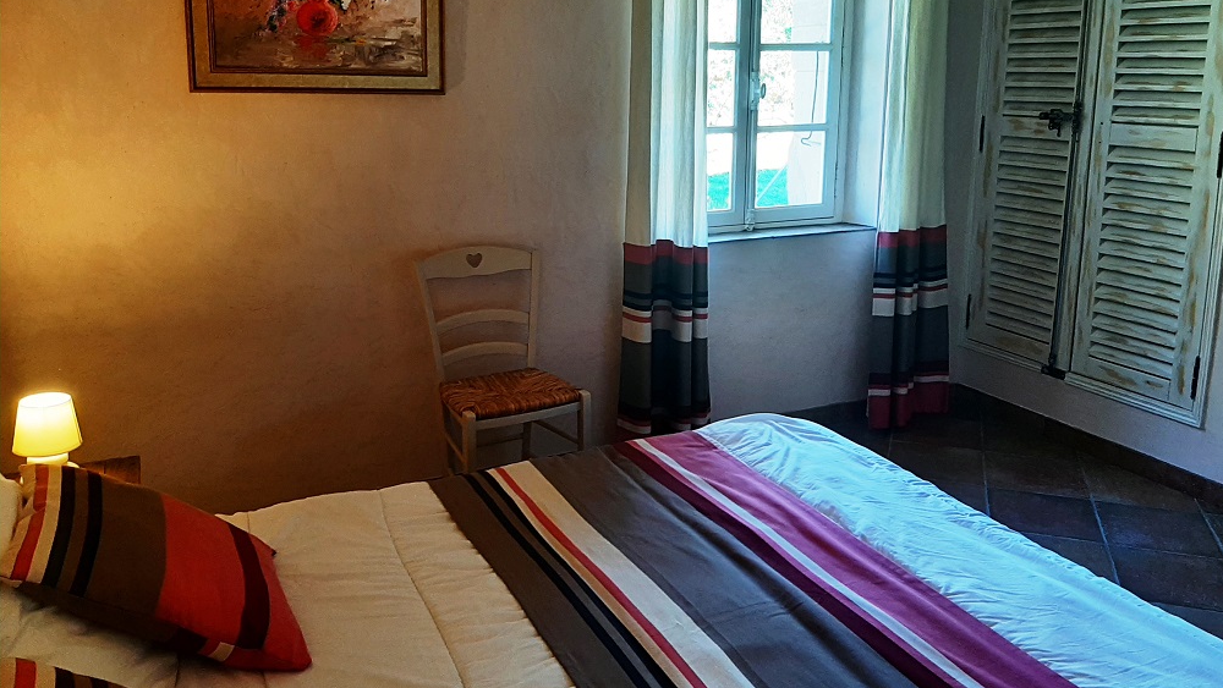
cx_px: 625
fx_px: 941
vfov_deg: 39.9
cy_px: 248
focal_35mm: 29
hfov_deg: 66.0
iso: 64
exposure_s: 1/50
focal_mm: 3.93
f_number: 1.7
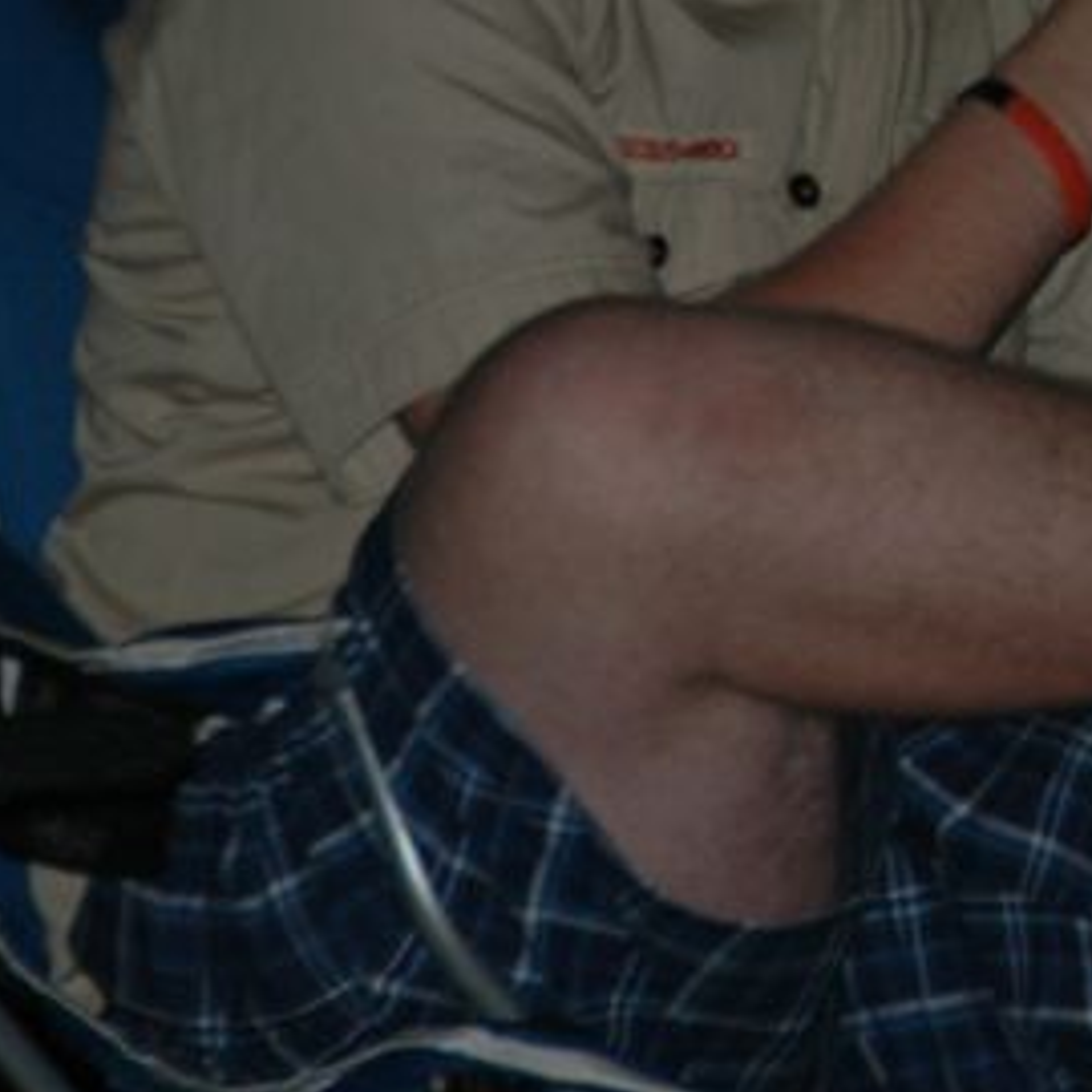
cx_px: 1513
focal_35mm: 725
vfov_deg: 2.4
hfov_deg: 2.4
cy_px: -53
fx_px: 25875
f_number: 5.6
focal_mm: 150
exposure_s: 1/60
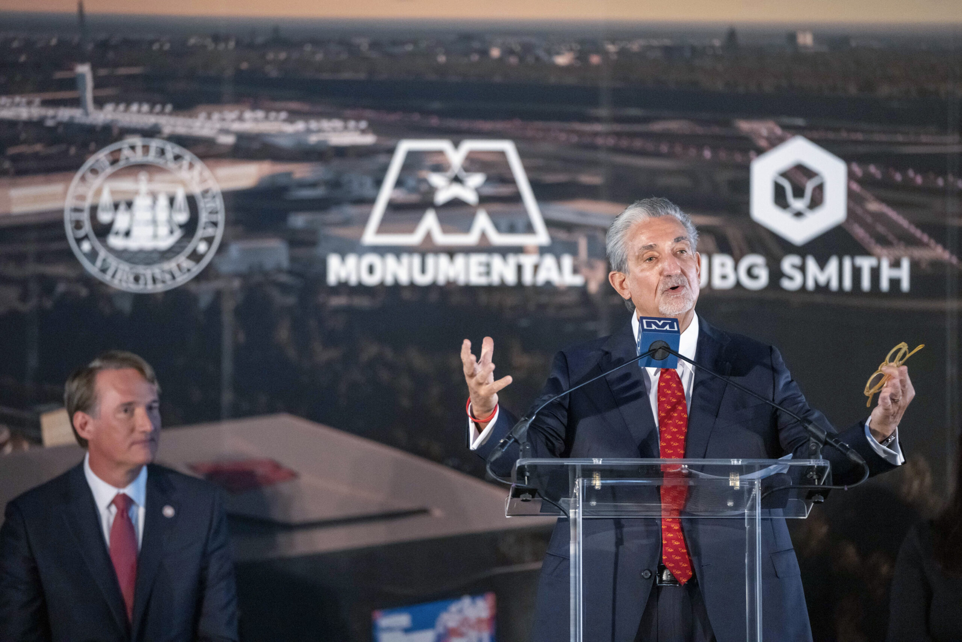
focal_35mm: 182
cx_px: 481
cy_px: 321
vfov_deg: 7.5
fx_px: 4863
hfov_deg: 11.3
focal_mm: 182
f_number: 2.8
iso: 8000
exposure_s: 1/320
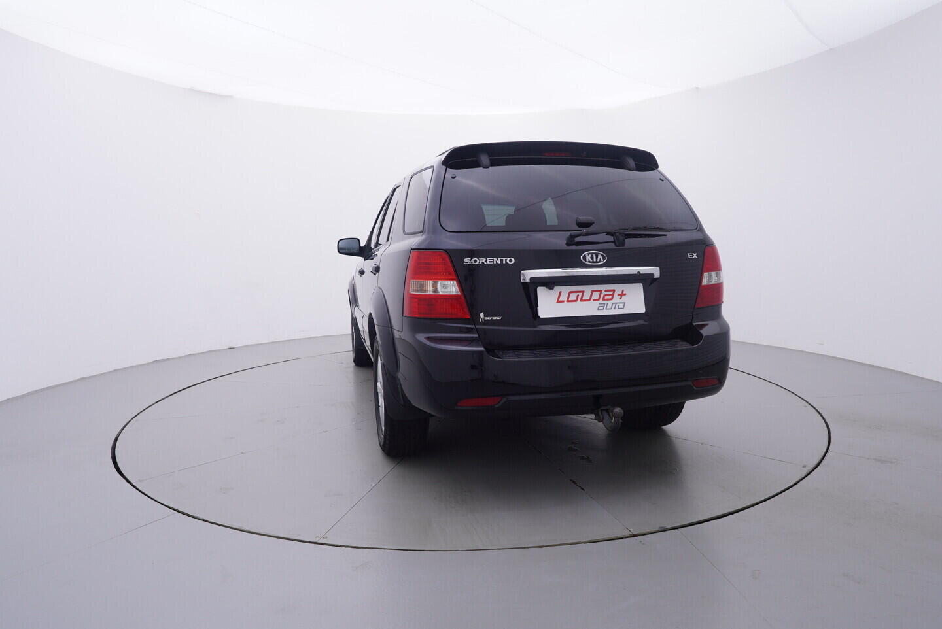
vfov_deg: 56.2
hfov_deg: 77.3
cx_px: 471
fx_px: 589
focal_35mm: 22
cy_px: 314
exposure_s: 1/80
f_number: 5
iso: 200
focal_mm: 15
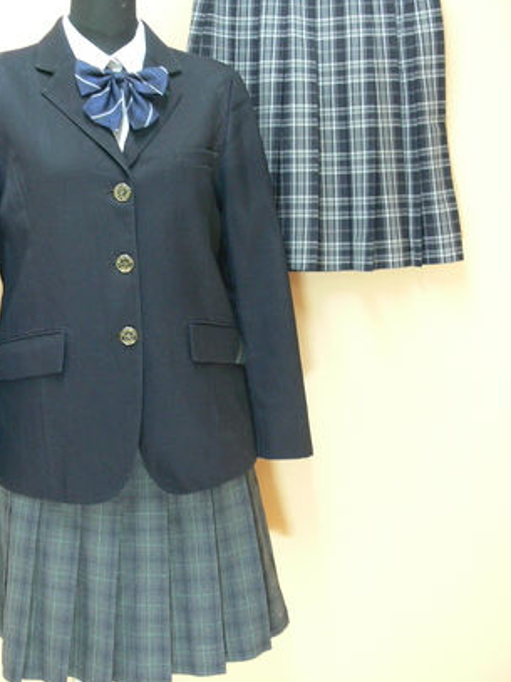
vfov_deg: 43.7
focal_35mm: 43
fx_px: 847
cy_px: 292
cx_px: 209
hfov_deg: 33.5
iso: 200
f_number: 2.8
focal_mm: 7.4
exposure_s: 1/13
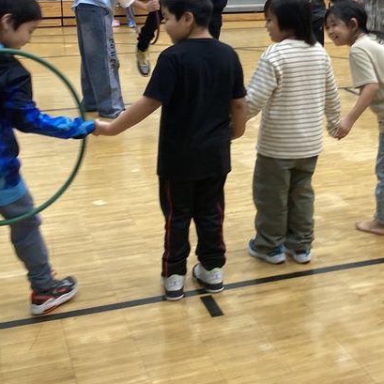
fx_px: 778
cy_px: 106
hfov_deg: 27.4
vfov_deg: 27.4
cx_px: 281
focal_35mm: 62
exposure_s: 1/60
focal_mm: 3.99
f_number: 1.8
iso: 50
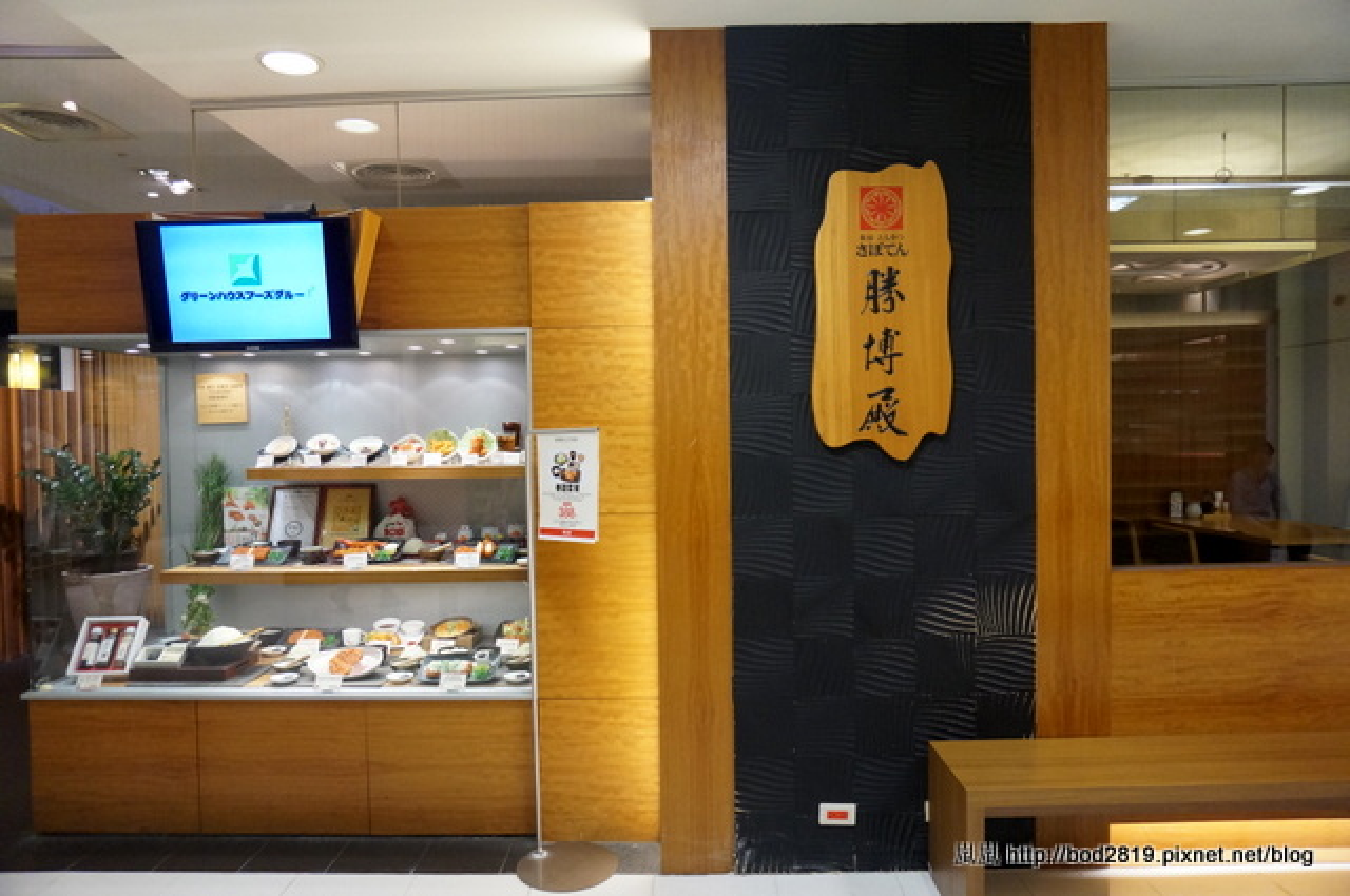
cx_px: 675
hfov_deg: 73.8
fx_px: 899
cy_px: 448
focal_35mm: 24
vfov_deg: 53.0
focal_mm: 16
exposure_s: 1/160
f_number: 3.5
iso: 1600
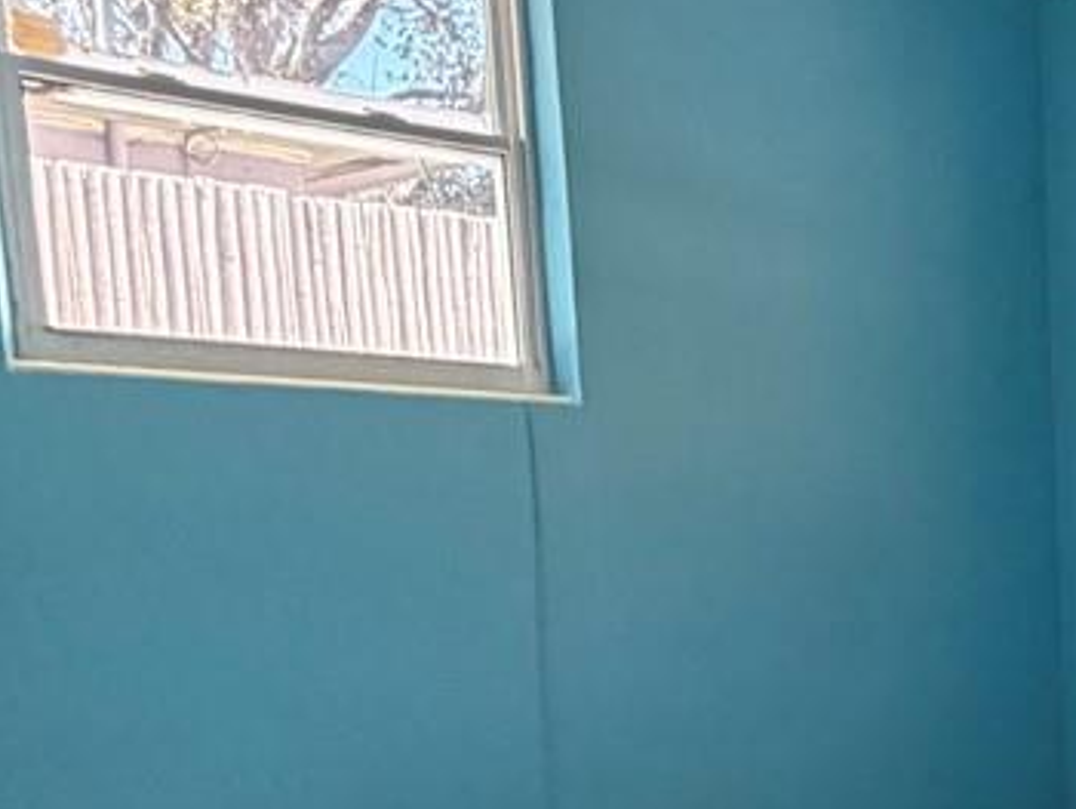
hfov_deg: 25.3
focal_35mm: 64
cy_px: 892
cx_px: 1470
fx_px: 1991
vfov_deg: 21.7
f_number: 2.2
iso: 250
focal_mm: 2.22
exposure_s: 1/121
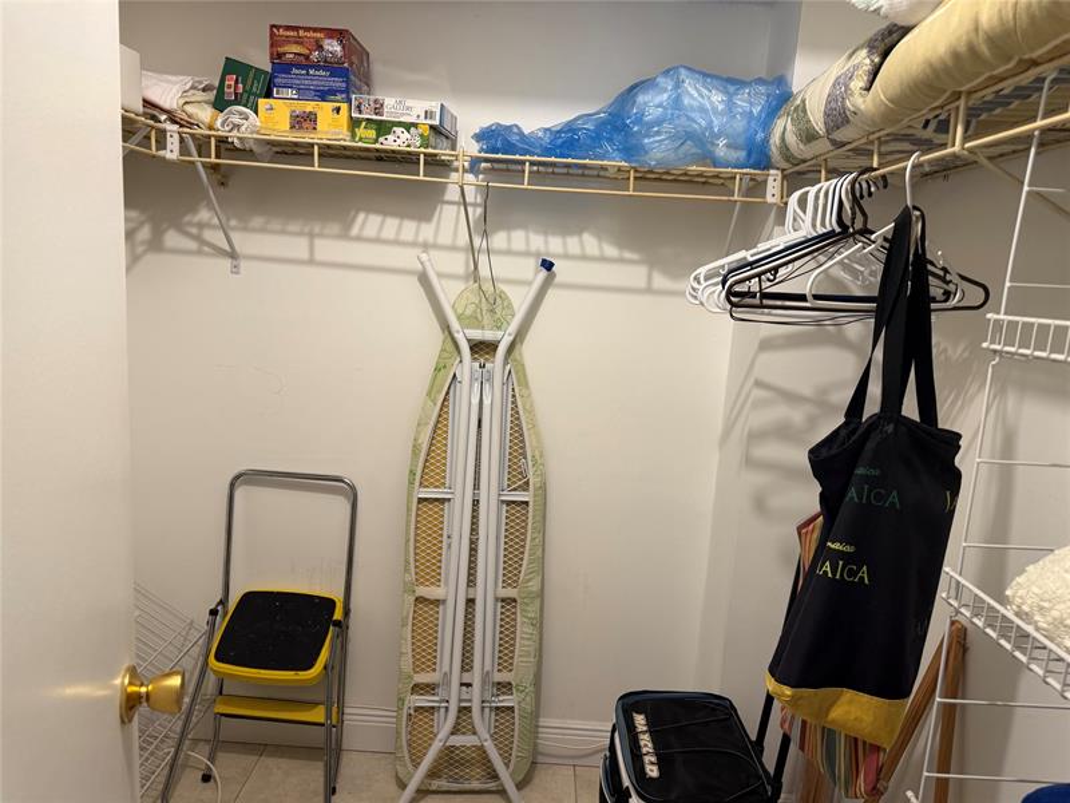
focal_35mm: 24
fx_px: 742
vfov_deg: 56.8
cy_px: 402
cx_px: 535
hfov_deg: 71.6
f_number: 1.78
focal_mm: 6.76
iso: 160
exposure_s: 1/60
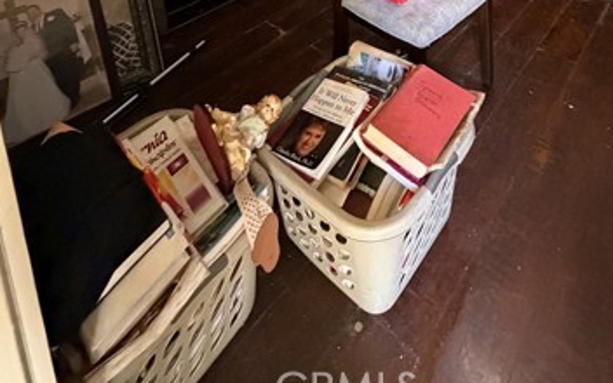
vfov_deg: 31.7
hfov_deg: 67.7
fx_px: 451
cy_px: -144
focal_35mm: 27
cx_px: 371
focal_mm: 2.22
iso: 800
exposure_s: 1/60
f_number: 2.2
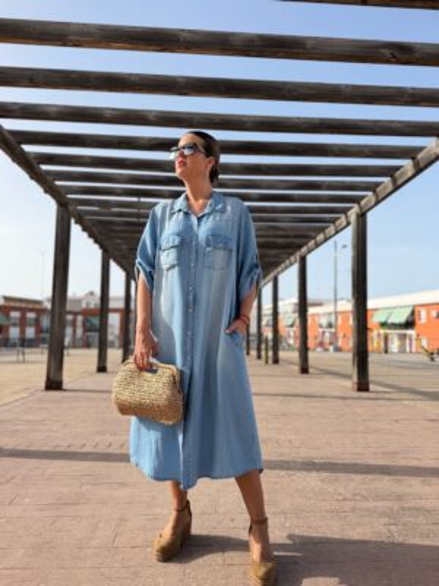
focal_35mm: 24
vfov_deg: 71.6
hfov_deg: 56.8
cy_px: 293
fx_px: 406
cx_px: 220
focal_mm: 6.76
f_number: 1.78
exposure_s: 1/3425
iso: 80
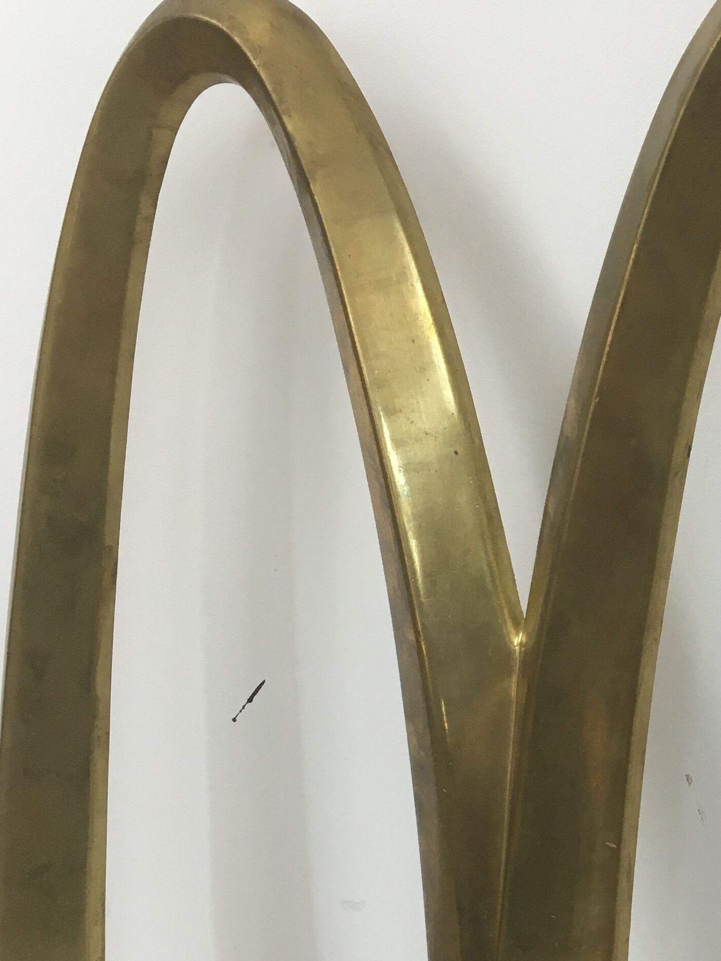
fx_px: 1722
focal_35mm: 62
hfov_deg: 22.7
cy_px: 732
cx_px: 716
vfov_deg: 30.6
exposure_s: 1/33
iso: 32
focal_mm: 4.15
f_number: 2.2
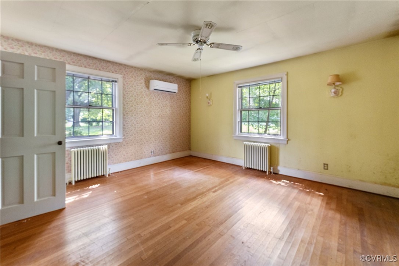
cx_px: 200
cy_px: 133
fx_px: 162
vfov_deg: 78.8
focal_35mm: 15
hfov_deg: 101.9
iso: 1250
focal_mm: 14.6
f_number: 7.1
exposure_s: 1/10
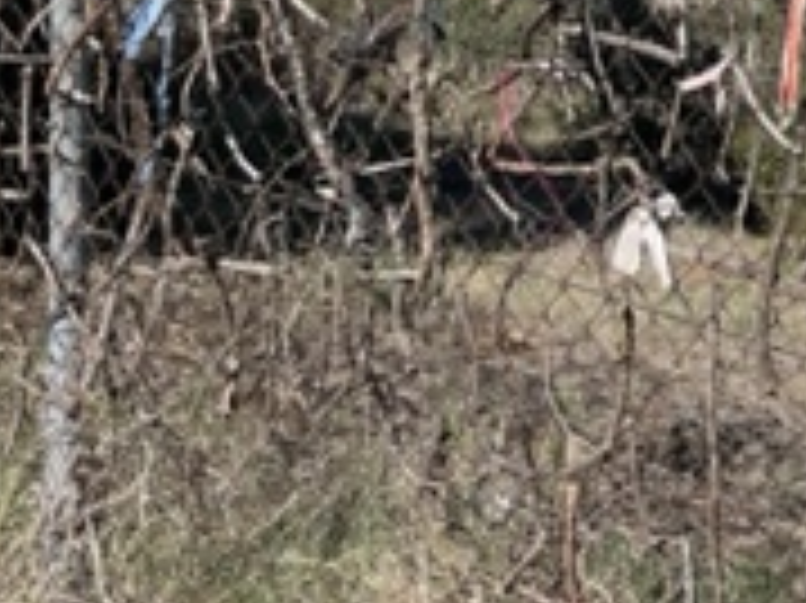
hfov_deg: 18.1
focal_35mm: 93
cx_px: 1310
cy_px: -144
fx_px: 2164
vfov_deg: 15.2
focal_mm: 5.1
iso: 32
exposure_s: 1/3003
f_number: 1.6
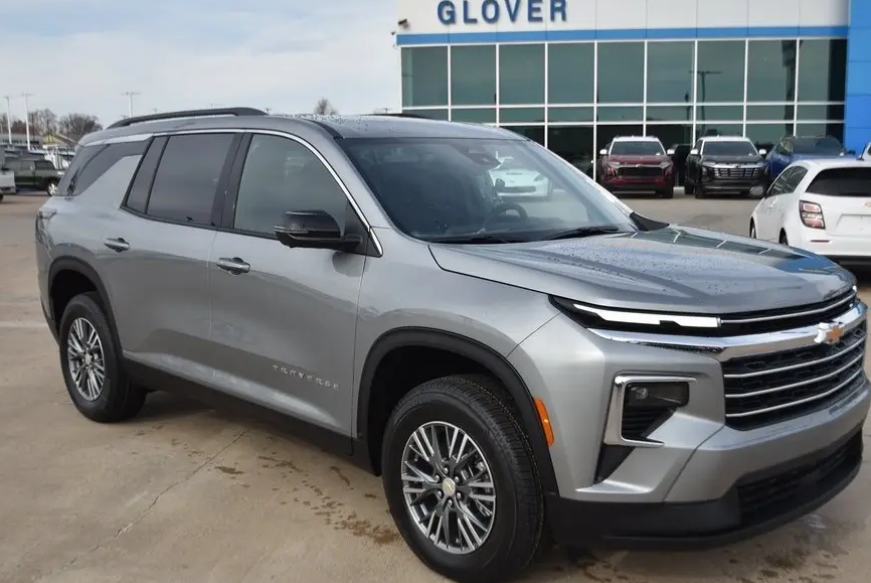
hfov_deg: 49.5
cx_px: 457
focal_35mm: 39
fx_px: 944
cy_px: 306
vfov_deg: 34.3
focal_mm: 22
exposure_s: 1/640
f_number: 4.5
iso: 100
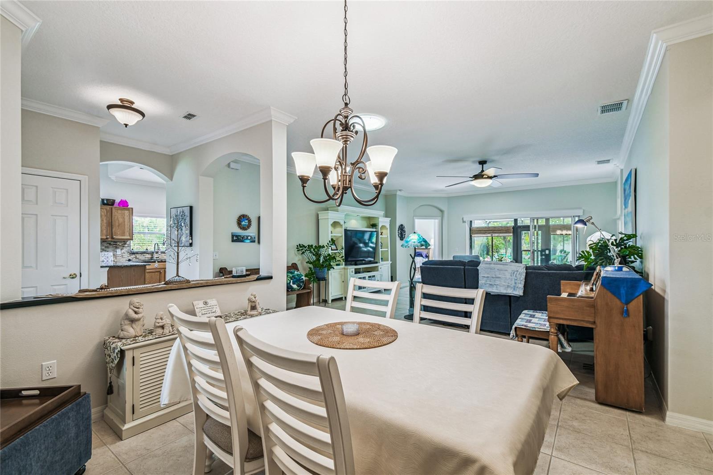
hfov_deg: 100.4
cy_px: 238
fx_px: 297
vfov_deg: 77.3
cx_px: 356
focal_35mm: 15
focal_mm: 10
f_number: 7.1
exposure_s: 1/6
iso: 100
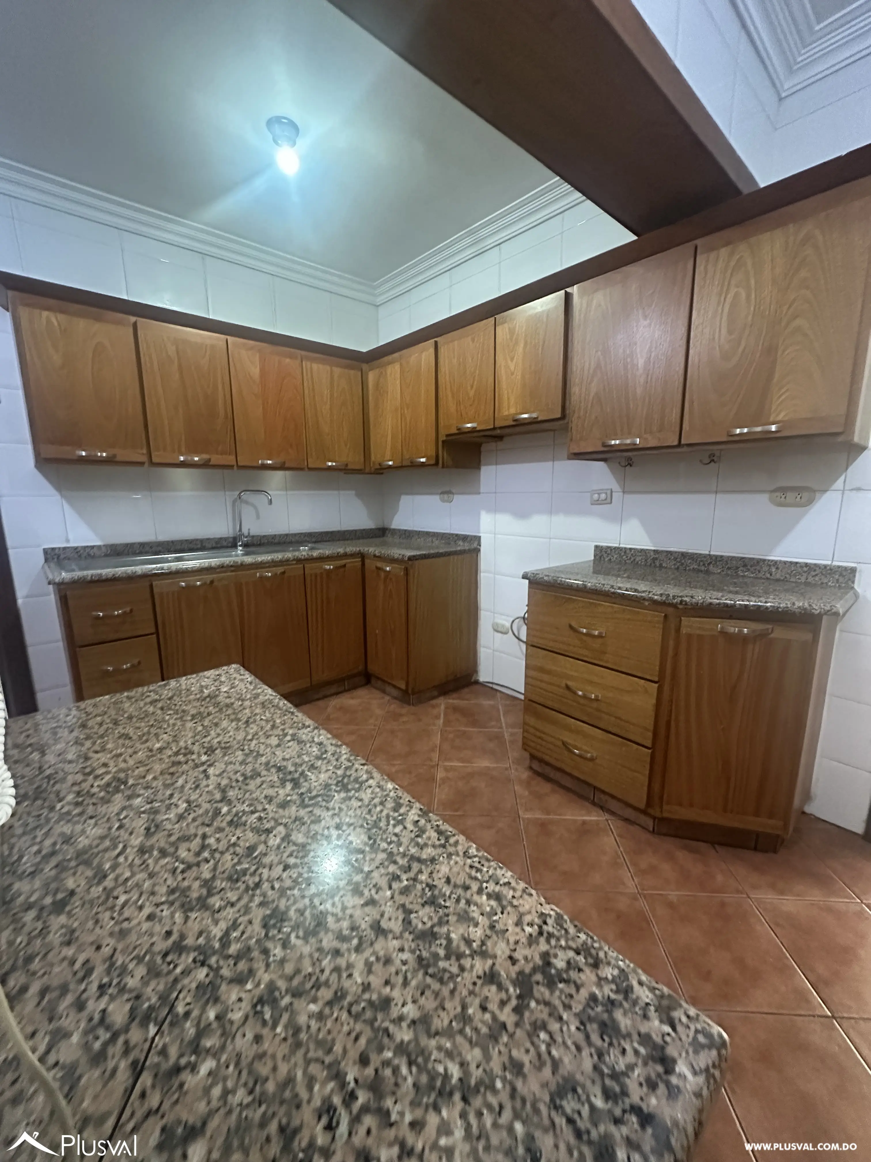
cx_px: 436
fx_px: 470
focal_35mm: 14
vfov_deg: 102.1
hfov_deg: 85.7
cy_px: 581
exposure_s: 1/60
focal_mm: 2.22
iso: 1250
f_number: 2.2
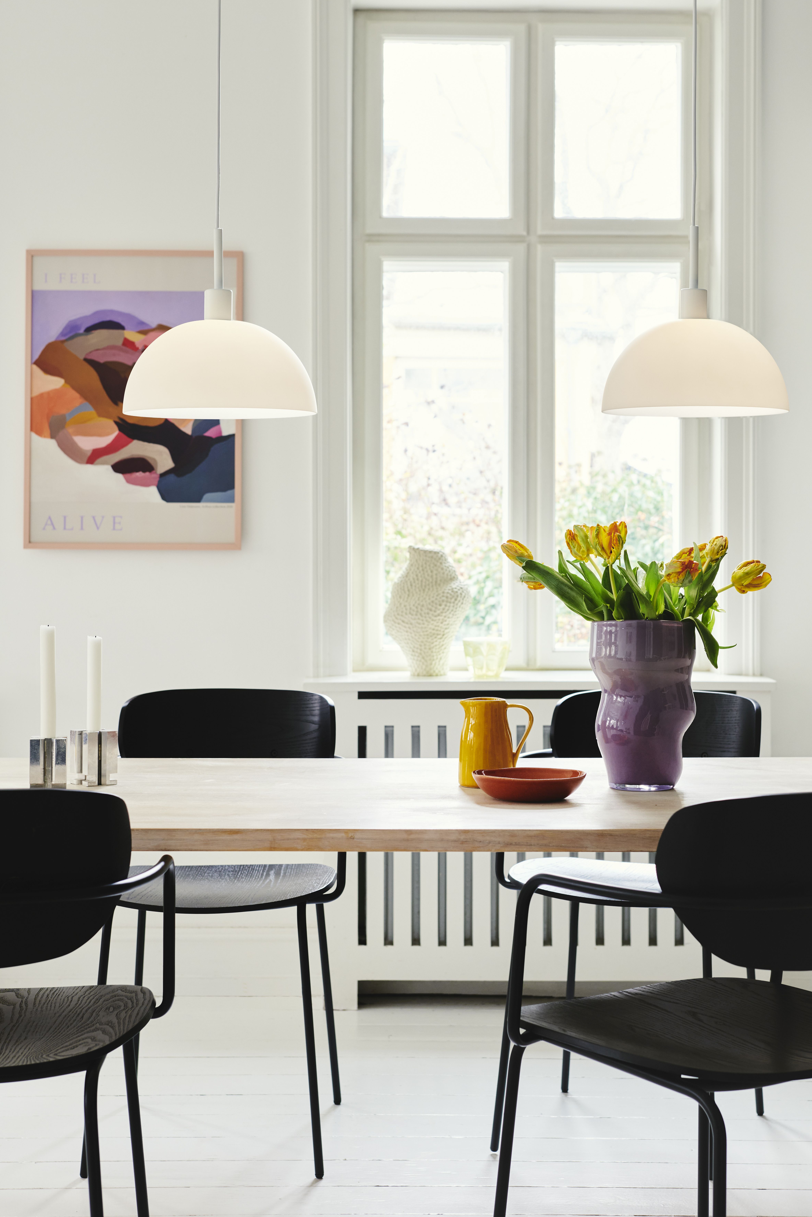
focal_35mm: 58
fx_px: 1962
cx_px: 431
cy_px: 572
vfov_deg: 34.5
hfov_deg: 23.4
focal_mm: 50
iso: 200
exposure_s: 1/2
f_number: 5.6
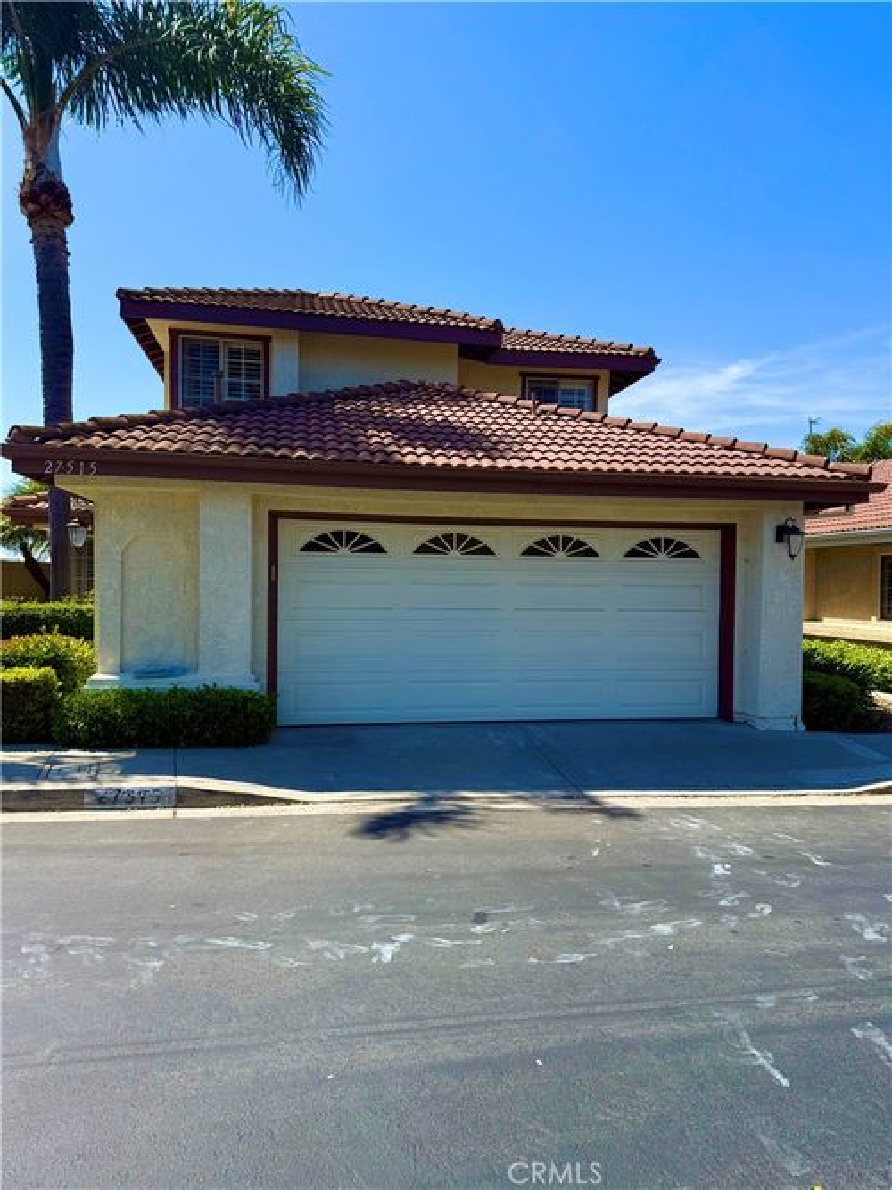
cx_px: 446
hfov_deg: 56.8
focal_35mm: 24
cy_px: 595
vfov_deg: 71.6
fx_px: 825
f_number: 1.78
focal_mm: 6.76
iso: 80
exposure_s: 1/4167
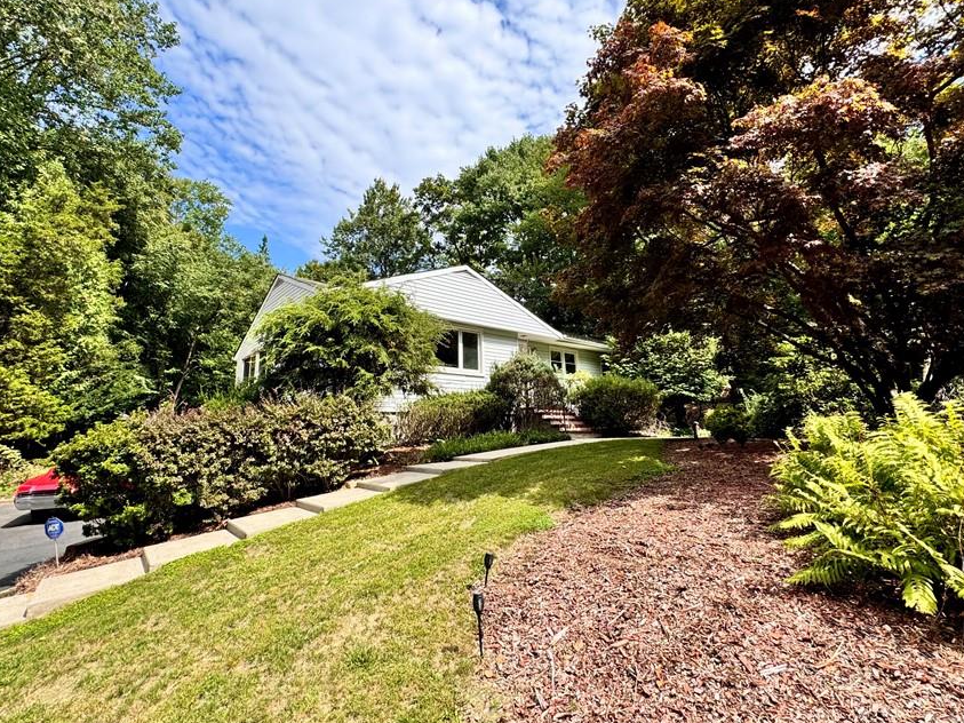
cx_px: 484
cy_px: 333
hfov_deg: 91.0
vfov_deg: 74.6
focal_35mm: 17
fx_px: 473
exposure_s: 1/932
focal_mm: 2.22
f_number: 2.2
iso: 50
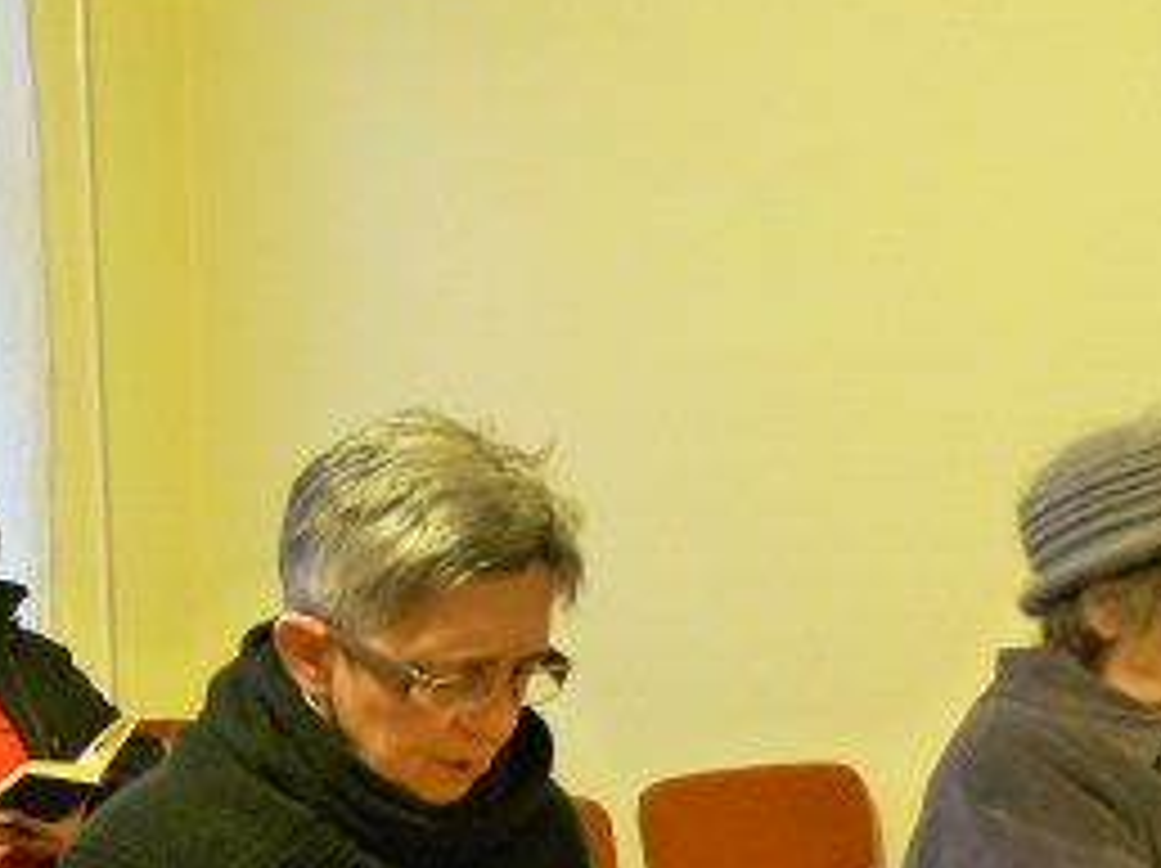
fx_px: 2245
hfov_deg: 27.9
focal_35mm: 67
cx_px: 112
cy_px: 1021
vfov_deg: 20.6
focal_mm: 4.8
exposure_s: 1/8
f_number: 2.8
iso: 400
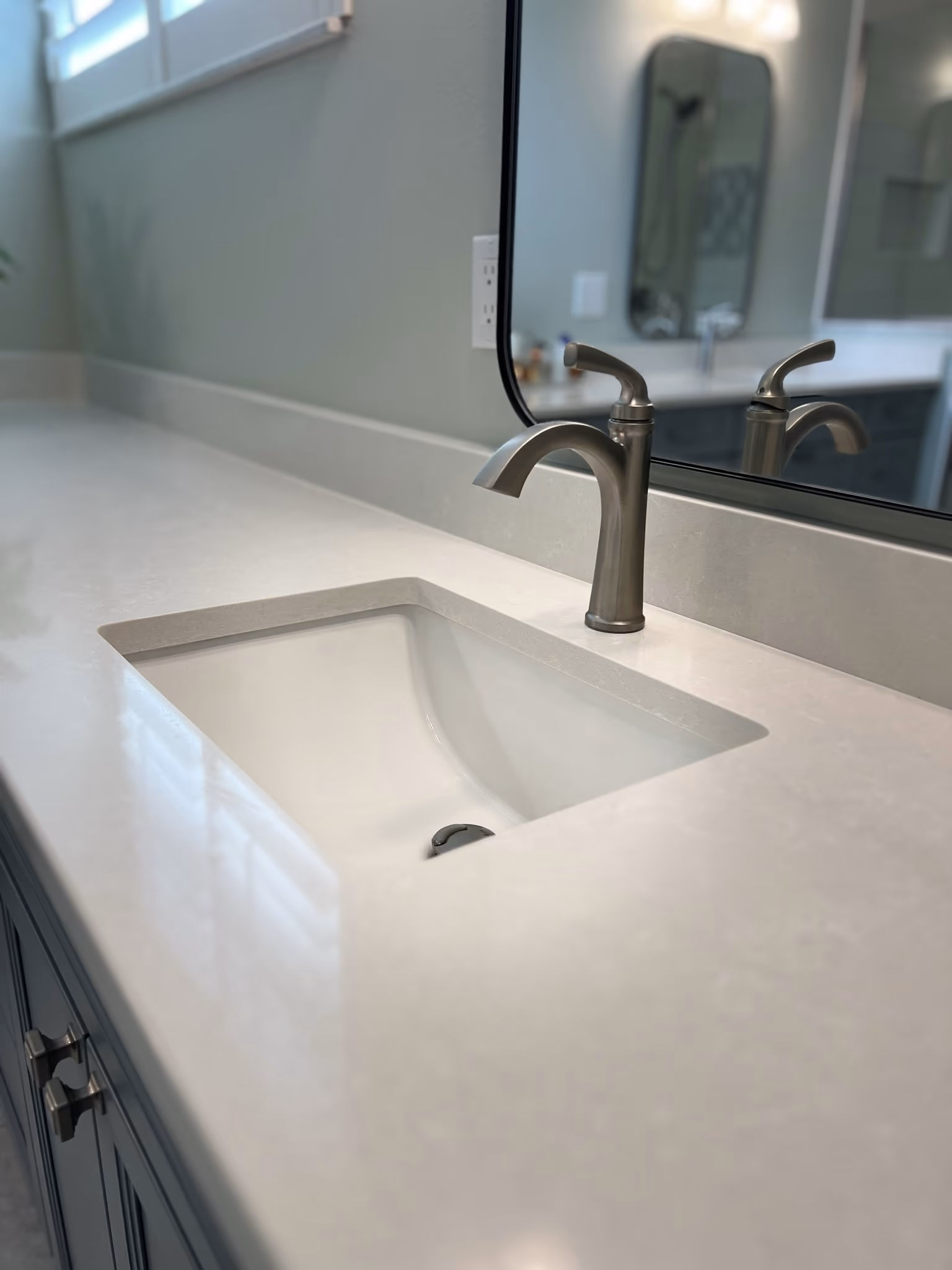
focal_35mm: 26
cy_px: 635
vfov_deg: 67.3
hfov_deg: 53.1
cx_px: 476
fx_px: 953
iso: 64
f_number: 1.5
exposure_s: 1/135
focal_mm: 5.7
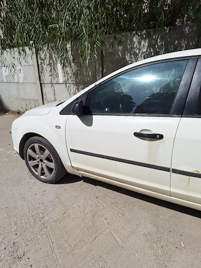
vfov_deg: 73.9
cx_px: 100
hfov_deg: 58.9
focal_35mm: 23
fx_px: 178
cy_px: 134
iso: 25
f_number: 1.8
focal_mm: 5.54
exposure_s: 1/10000
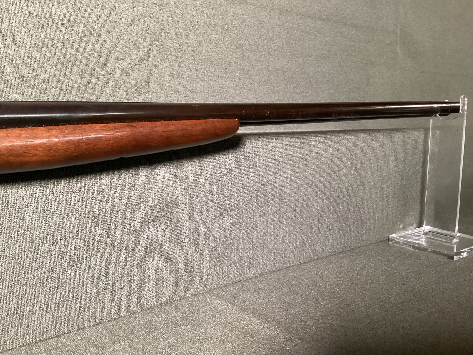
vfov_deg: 45.4
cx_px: 236
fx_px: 424
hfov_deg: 58.3
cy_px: 178
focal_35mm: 31
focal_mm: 3.3
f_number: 2.4
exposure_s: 1/30
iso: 500
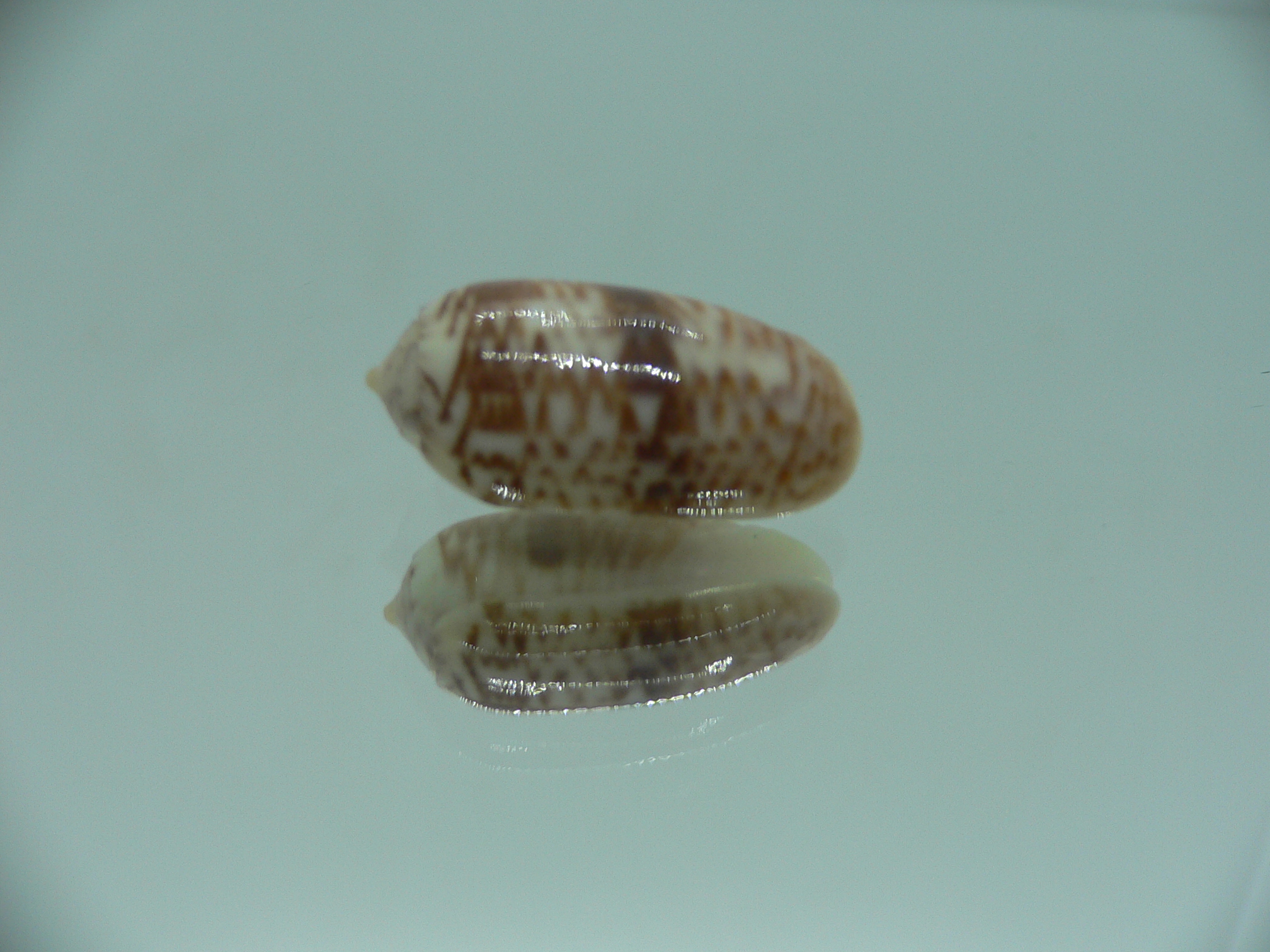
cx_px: 635
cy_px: 476
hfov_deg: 52.6
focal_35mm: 35
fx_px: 1284
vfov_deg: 40.7
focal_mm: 4.6
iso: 80
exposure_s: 1/60
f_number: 2.8
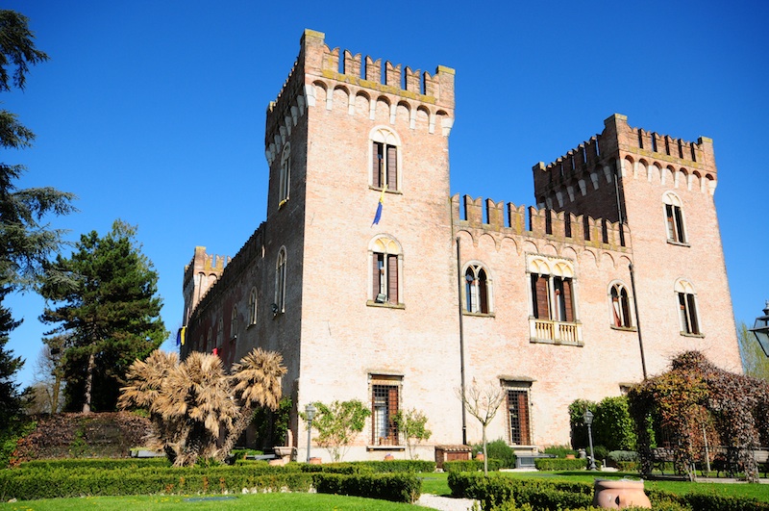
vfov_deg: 43.5
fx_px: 640
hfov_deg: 62.0
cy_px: 256
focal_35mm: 30
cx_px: 384
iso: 250
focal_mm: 20
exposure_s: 1/200
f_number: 14
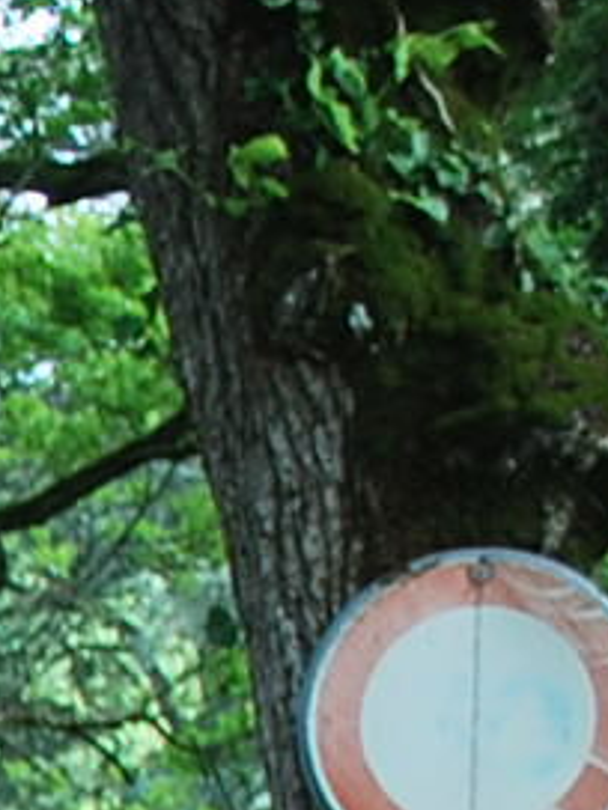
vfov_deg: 7.1
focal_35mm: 267
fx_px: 6253
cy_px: 1817
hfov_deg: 4.9
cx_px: -1949
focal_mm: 26
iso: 200
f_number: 5
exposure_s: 1/100
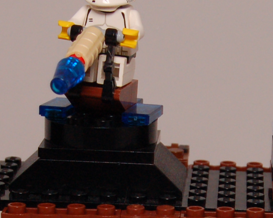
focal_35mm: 192
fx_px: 1551
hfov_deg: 10.1
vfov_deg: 8.0
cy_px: 254
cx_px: 140
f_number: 5.6
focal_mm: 34
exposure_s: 1/60
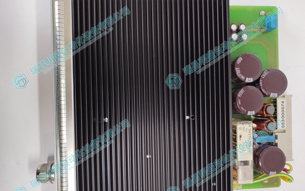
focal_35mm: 28
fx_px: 233
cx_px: 154
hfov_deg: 66.4
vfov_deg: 44.5
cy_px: 106
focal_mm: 4.75
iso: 250
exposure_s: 1/33.3
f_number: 1.8
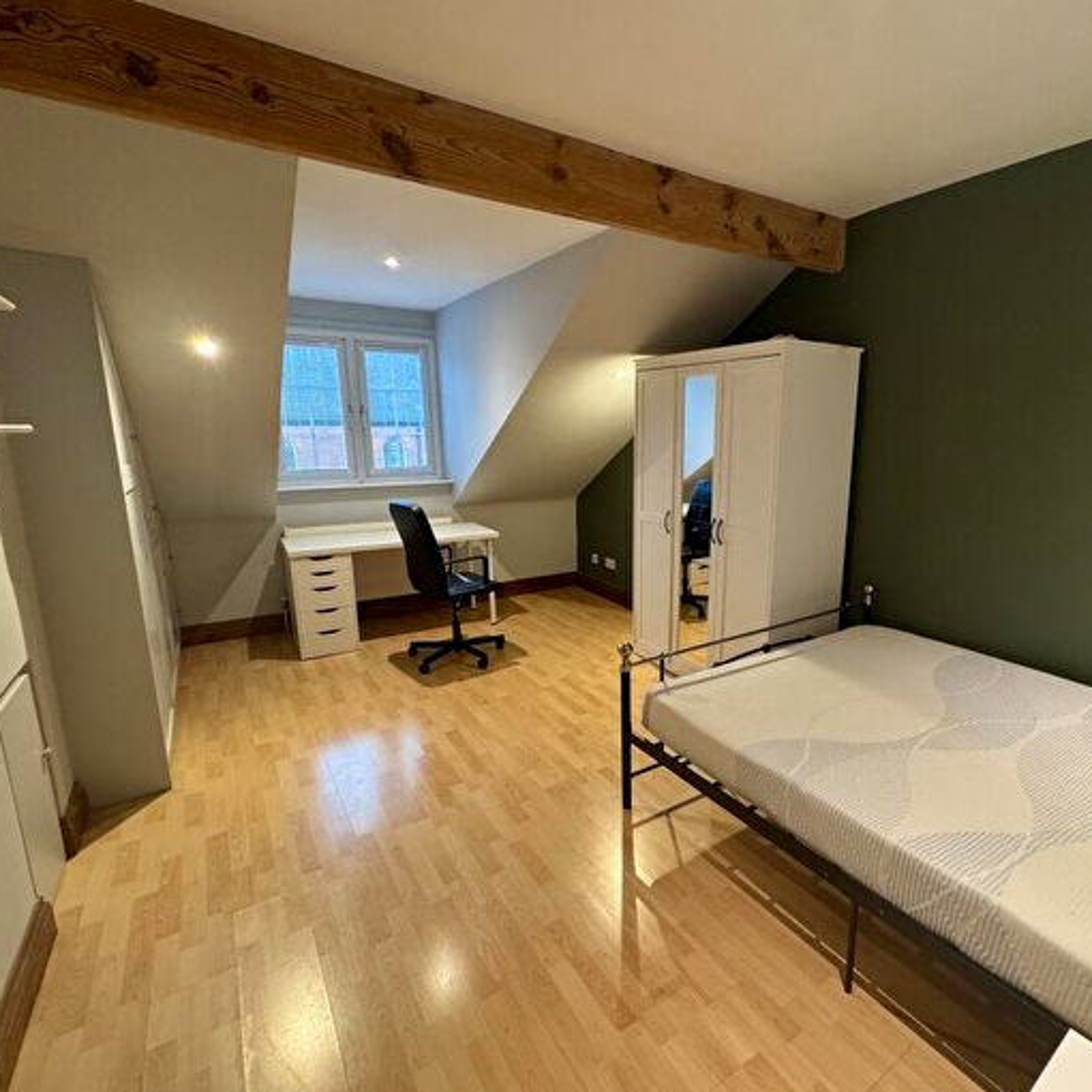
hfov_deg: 83.3
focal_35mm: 17
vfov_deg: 84.0
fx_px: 607
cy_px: 556
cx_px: 636
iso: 250
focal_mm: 2.22
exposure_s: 1/50
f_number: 2.2
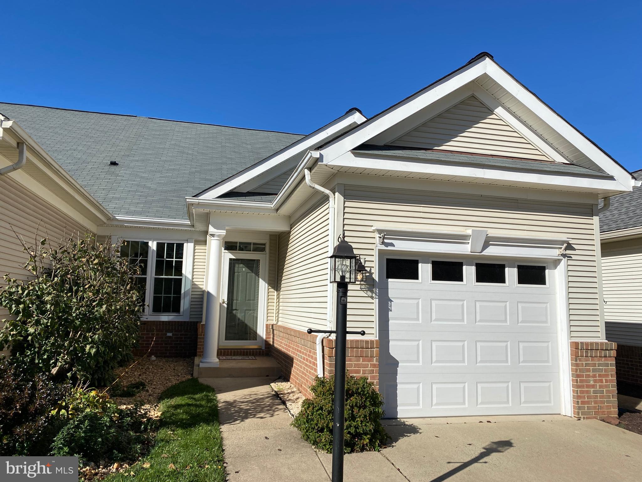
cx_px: 321
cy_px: 241
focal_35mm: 26
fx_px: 482
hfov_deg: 67.3
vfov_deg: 53.1
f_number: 1.8
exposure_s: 1/5236
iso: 32
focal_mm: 4.25
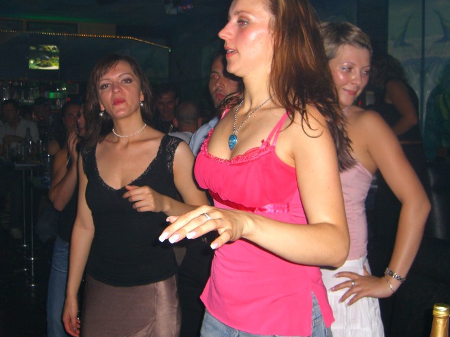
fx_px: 598
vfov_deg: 31.5
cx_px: 191
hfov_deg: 41.1
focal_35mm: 46
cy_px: 141
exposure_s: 1/60
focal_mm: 7.9
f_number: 2.8
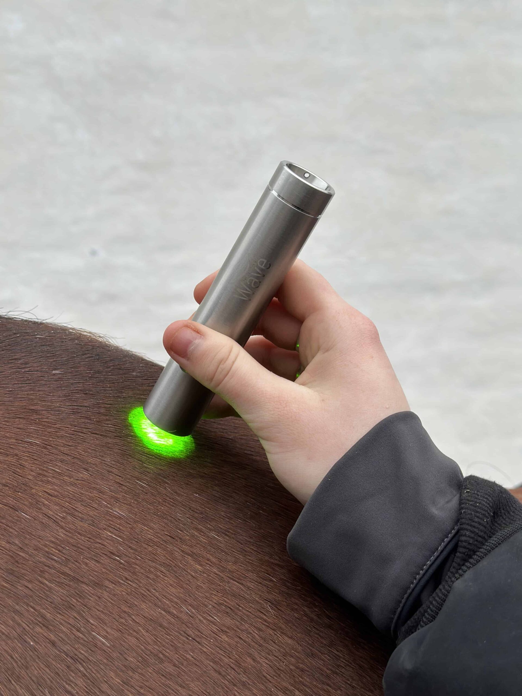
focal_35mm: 48
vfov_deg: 39.7
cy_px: 348
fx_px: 965
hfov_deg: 30.3
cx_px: 261
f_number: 1.78
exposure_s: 1/165
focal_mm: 6.86
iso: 64
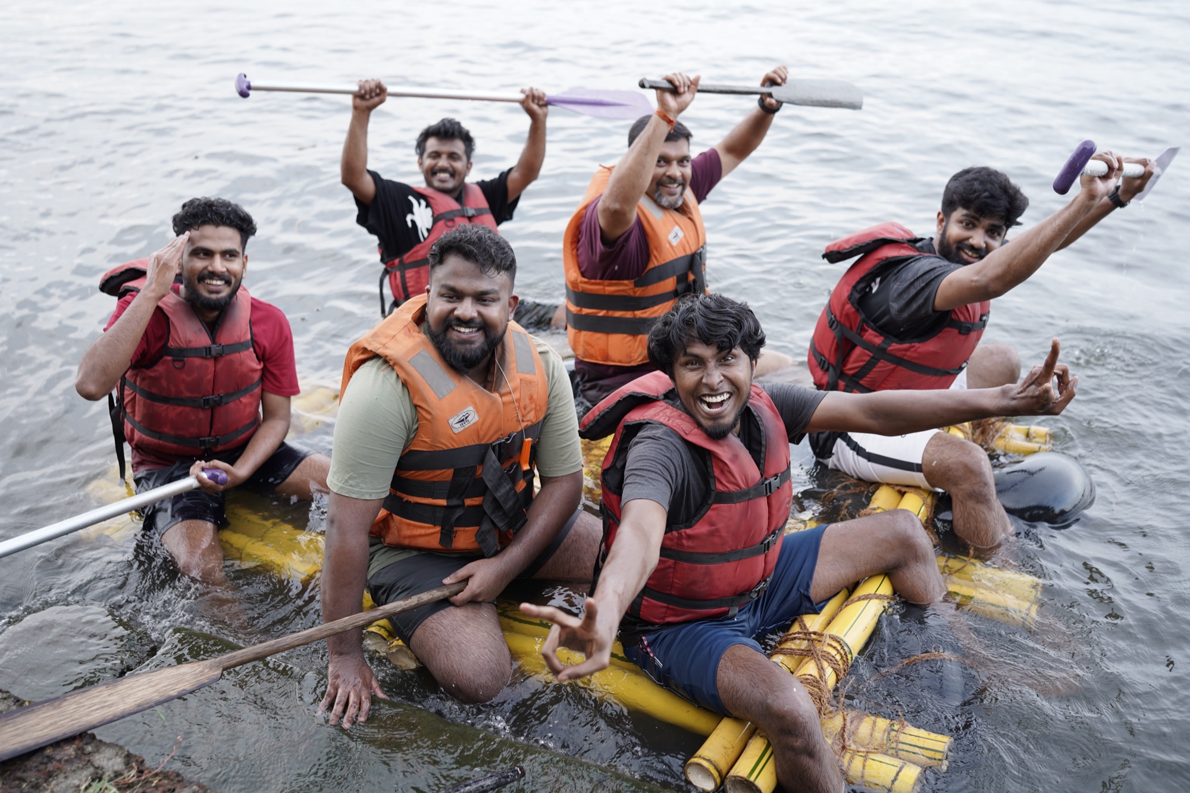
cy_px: 396
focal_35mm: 35
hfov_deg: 54.4
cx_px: 595
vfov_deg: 37.8
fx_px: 1157
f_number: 2.5
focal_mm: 35
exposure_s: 1/125
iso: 160
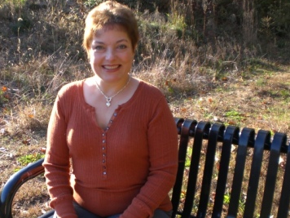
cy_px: 116
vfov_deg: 30.3
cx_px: 112
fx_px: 402
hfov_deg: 39.4
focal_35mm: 48
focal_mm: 6.3
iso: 50
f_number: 3.1
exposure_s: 1/160
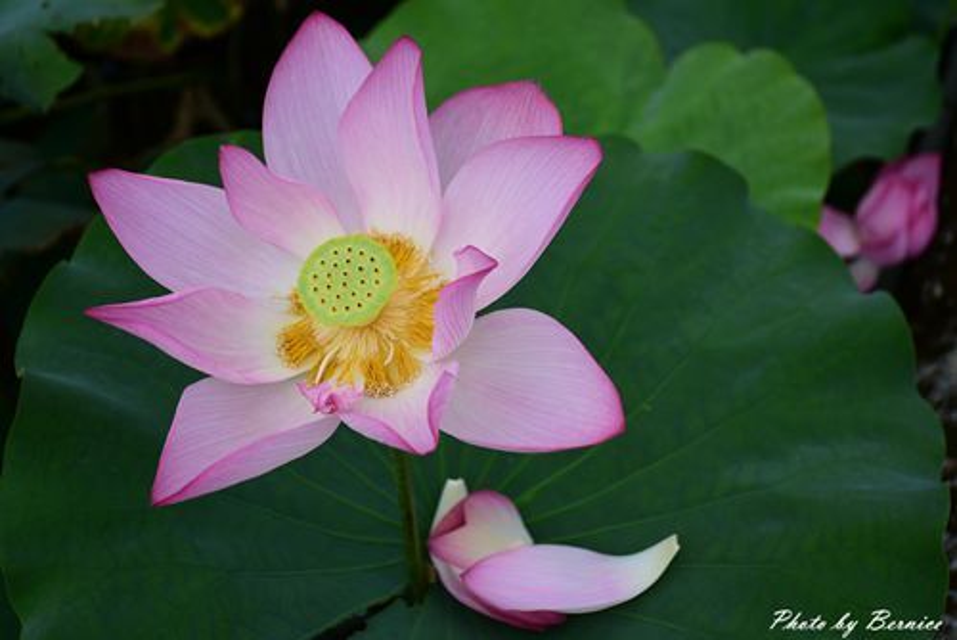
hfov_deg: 33.4
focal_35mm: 60
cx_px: 478
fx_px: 1596
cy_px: 320
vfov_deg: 22.7
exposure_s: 1/800
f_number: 5
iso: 100
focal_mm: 40
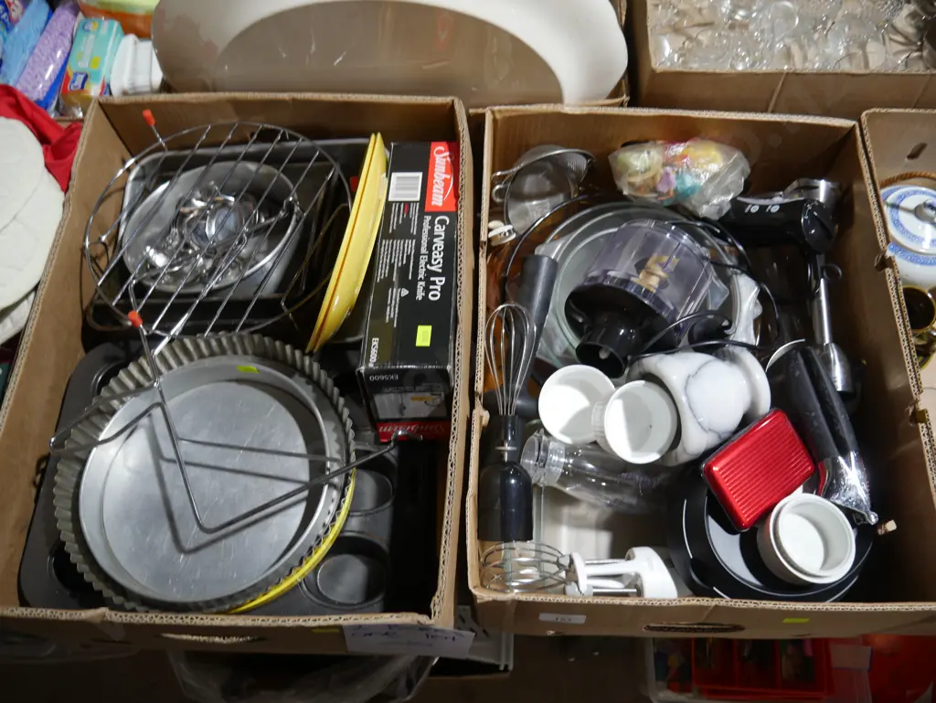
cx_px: 468
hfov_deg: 63.4
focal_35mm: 28
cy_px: 352
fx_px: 757
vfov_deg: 49.8
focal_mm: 14
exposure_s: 1/60
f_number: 3.5
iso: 250
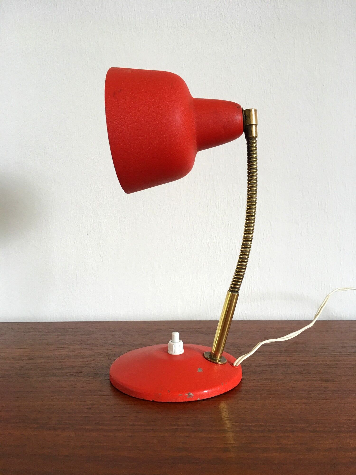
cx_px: 178
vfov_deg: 61.7
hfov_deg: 48.2
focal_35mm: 29
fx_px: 398
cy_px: 238
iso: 40
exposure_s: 1/33
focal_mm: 4.15
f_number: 2.2
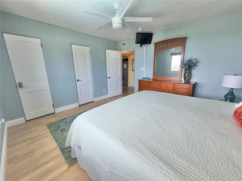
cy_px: 90
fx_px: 98
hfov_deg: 102.1
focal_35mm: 14
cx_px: 121
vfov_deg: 85.6
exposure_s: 1/99
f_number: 2.2
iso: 125
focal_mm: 2.22
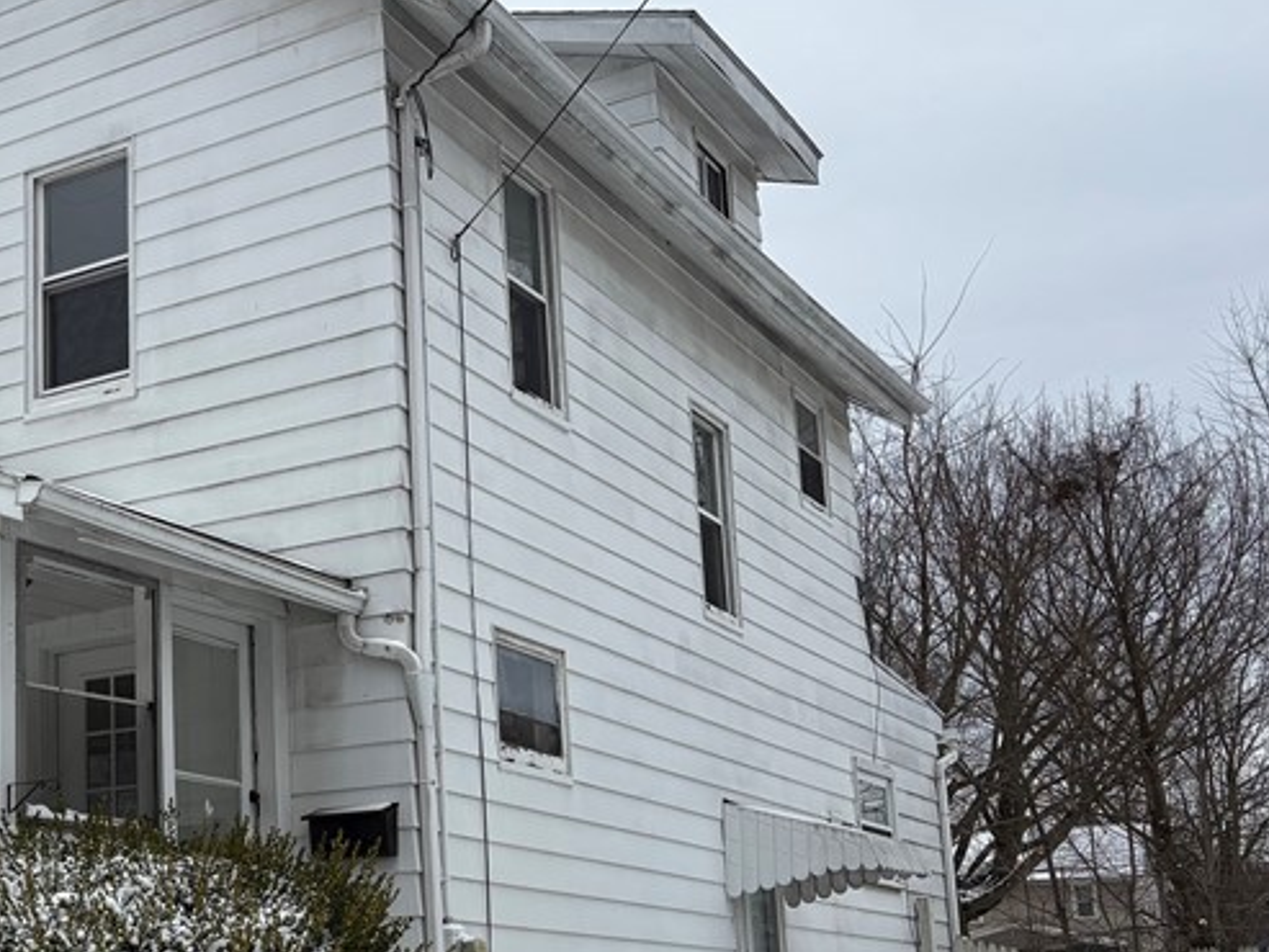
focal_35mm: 54
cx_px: 33
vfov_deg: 26.8
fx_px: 1980
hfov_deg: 32.9
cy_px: 666
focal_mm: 5.96
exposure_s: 1/830
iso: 50
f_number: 1.6
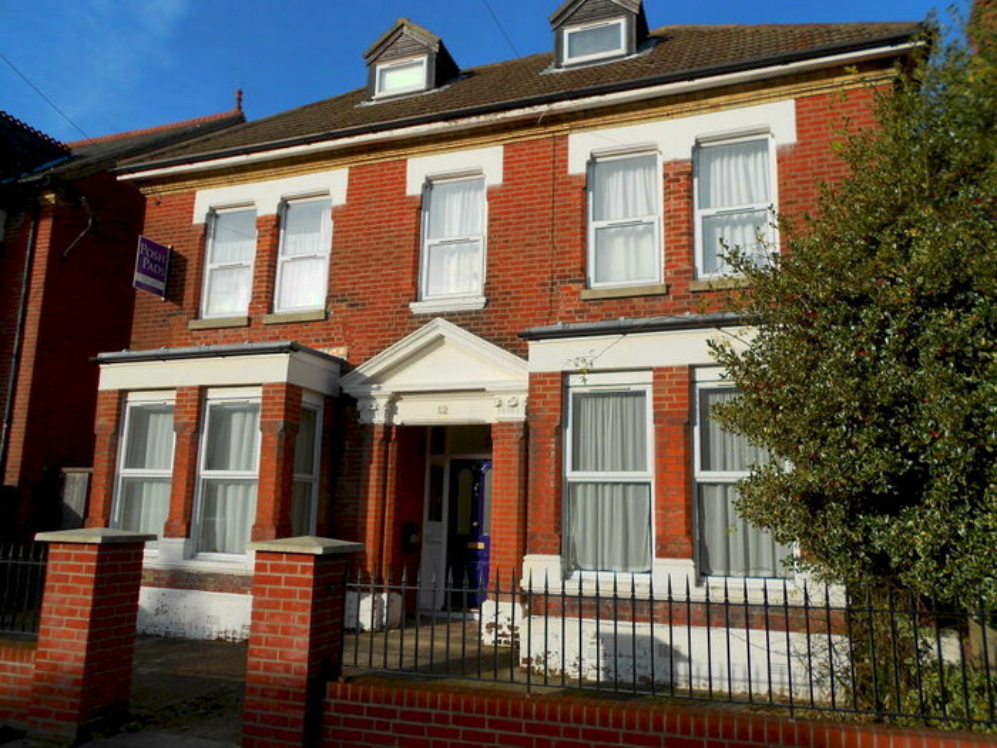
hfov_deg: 67.3
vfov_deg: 53.1
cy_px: 374
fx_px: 749
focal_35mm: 26
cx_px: 498
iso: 80
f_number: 3.2
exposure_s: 1/1250
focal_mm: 4.6
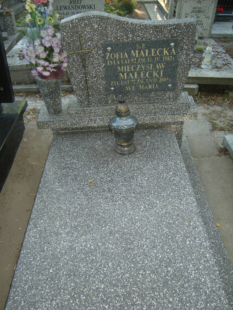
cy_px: 155
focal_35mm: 31
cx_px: 116
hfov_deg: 45.4
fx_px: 278
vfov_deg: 58.4
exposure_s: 1/54.8
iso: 79
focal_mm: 5.3
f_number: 2.9
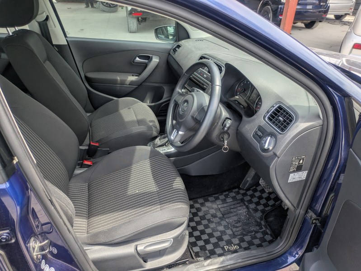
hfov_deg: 69.4
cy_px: 136
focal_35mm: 25
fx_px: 261
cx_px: 180
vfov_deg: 54.9
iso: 58
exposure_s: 1/436
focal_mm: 5.43
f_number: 1.89
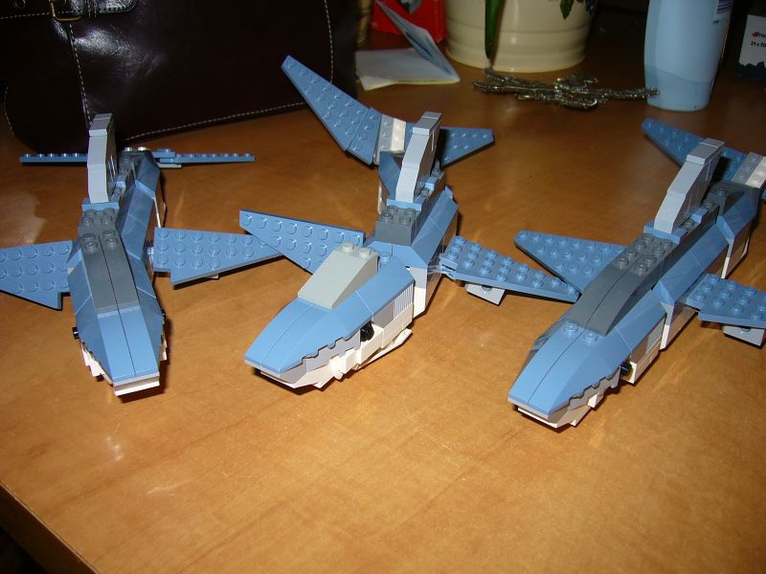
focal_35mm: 35
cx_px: 383
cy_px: 287
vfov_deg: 40.7
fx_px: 774
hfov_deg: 52.6
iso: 64
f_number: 2.8
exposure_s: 1/60
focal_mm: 5.8
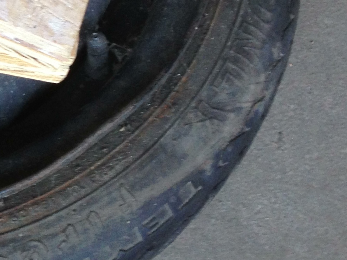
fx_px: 1283
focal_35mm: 128
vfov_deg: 11.3
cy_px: -52
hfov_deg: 14.2
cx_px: -201
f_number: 2.4
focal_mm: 4.28
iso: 64
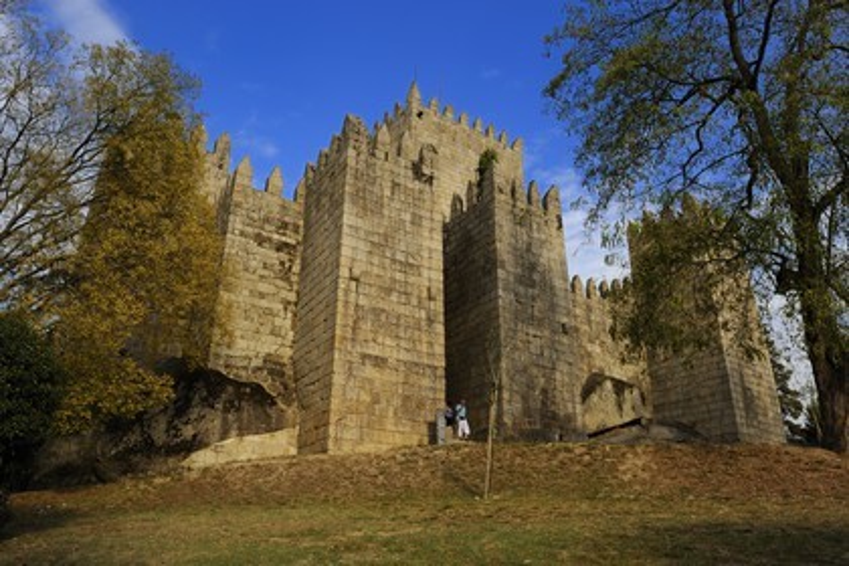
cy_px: 283
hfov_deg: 65.5
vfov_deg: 46.4
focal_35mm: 28
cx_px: 424
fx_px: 660
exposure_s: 1/160
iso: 400
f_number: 11
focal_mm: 28
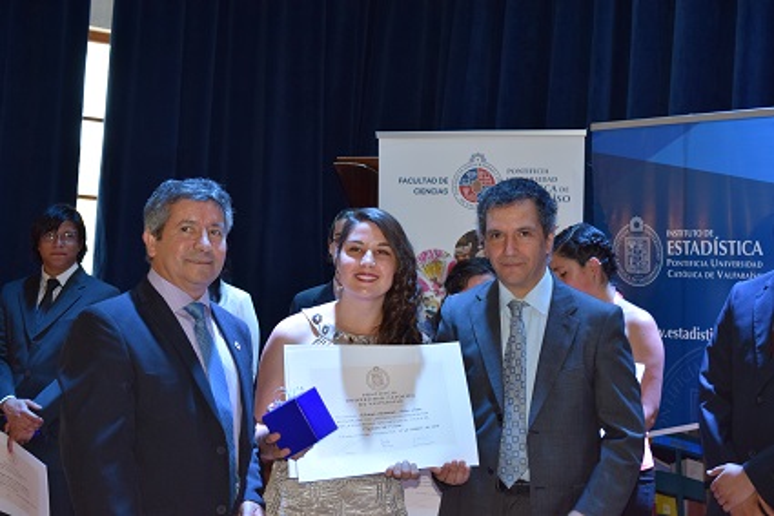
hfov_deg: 29.9
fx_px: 1451
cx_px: 387
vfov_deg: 20.1
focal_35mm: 68
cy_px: 258
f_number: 5
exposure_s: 1/100
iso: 800
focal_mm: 45
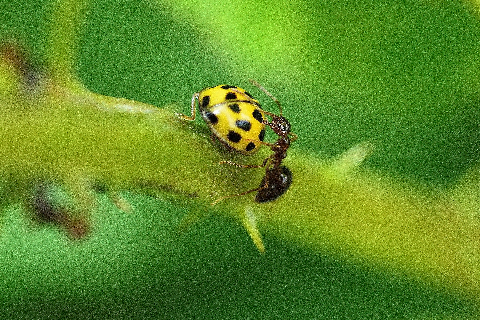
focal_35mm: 90
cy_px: 160
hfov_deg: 22.6
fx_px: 1200
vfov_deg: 15.2
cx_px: 240
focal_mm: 60
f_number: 8
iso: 800
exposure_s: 1/200
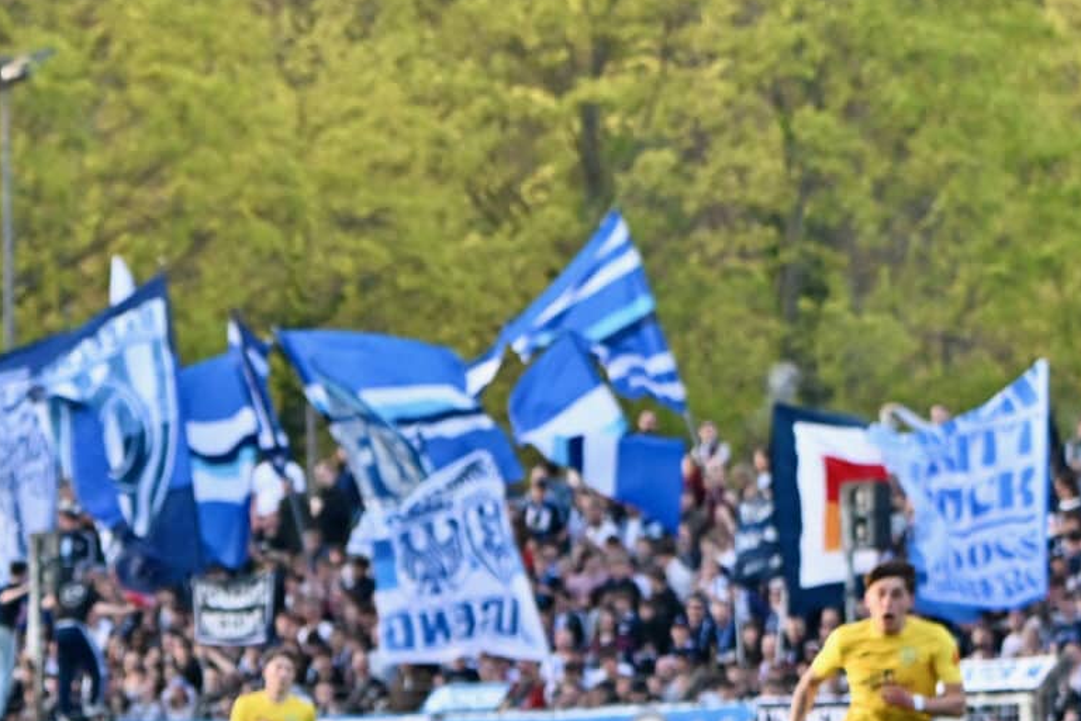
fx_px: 9608
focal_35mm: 320
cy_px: 909
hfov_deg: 6.4
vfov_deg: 4.3
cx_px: -211
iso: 2500
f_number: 5.6
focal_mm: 120
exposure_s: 1/1600
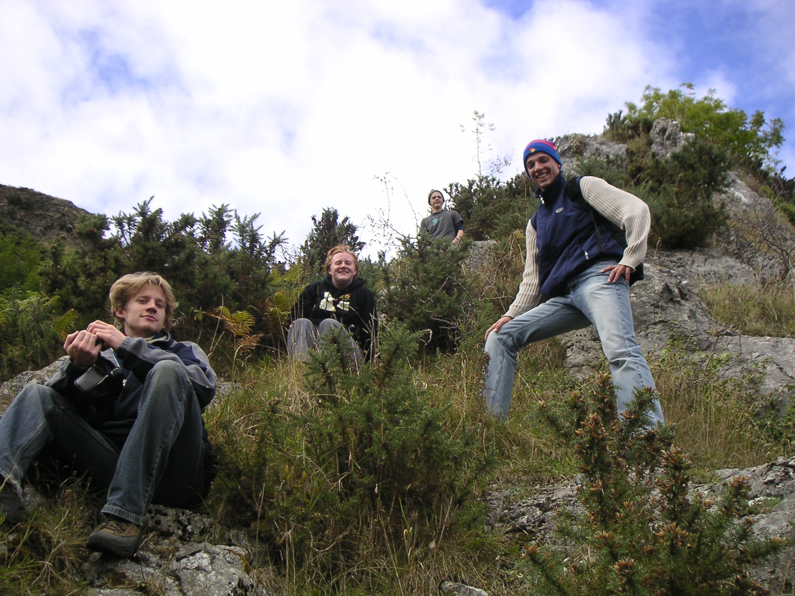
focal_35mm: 37
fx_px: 850
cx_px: 398
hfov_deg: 50.1
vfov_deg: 38.7
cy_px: 298
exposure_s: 1/350
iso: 50
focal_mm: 5.7
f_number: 2.8
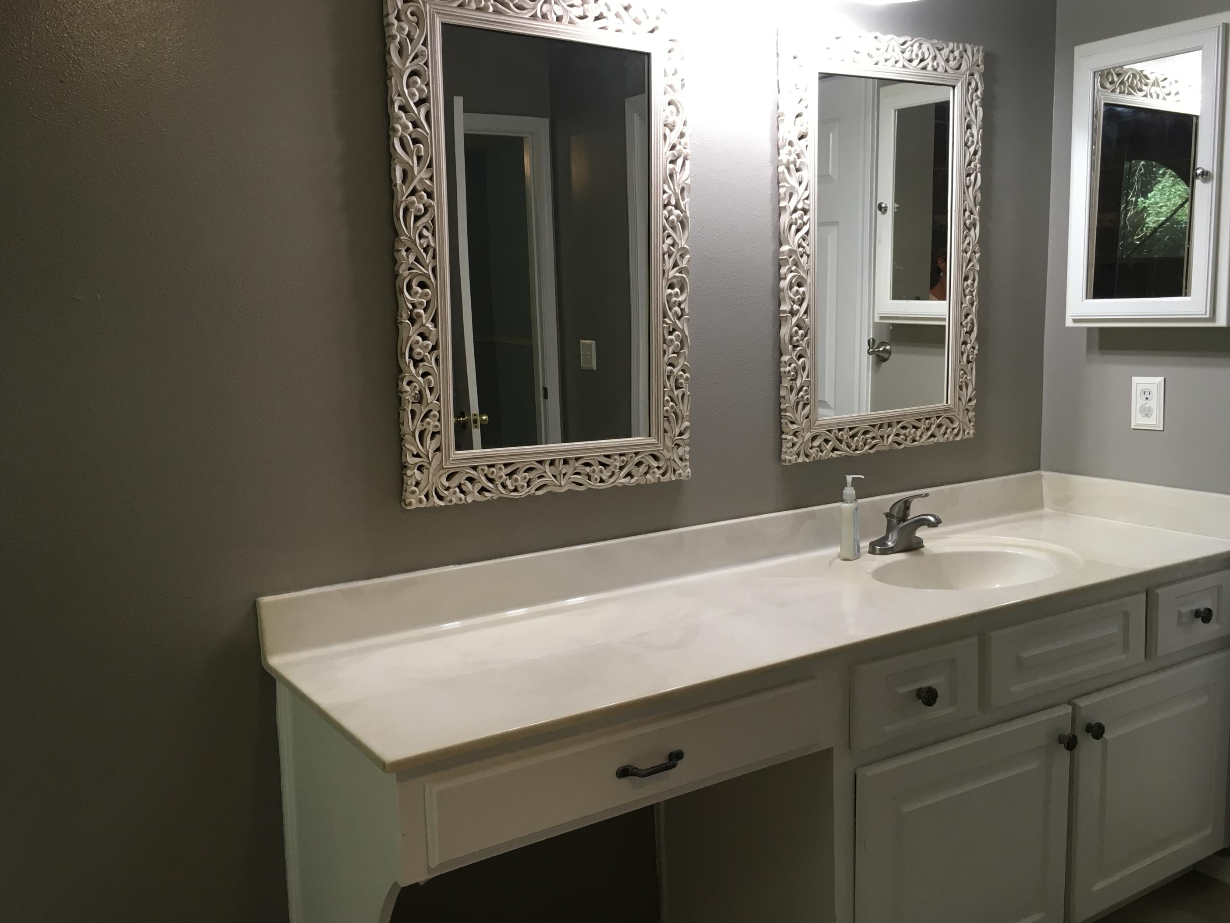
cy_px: 469
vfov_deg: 45.4
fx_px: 1102
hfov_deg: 58.3
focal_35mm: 31
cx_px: 649
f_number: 2.2
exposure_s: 1/30
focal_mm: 4.15
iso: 50
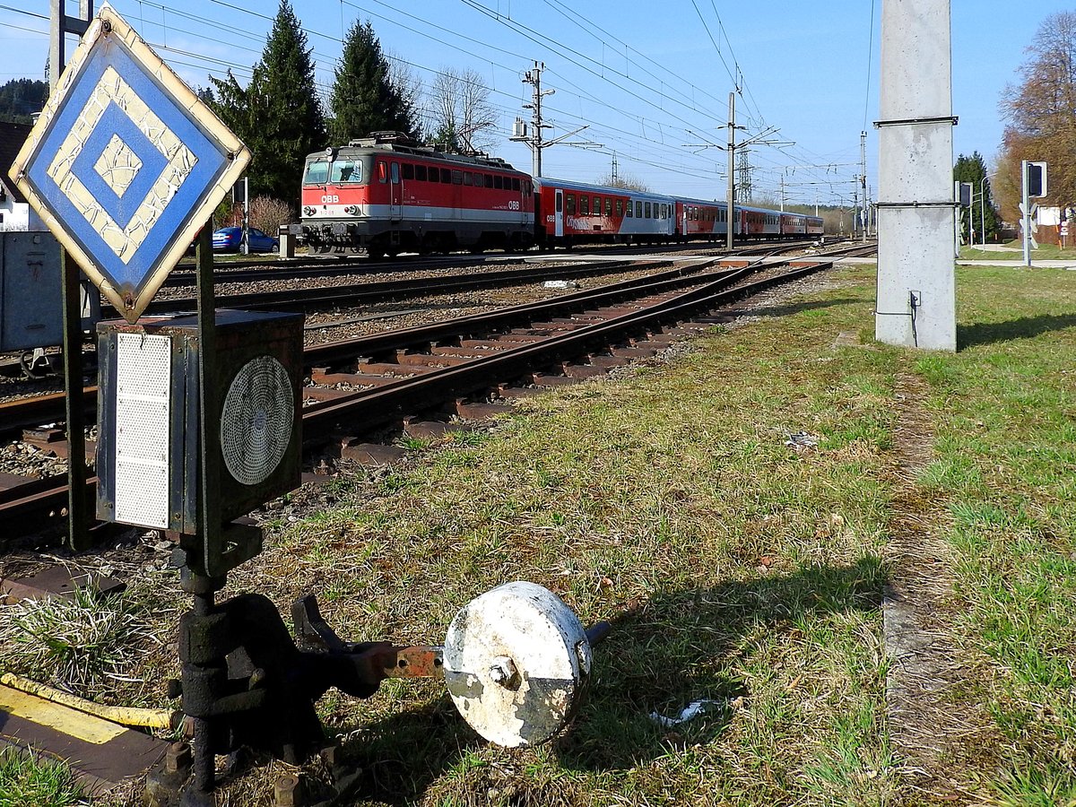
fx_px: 746
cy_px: 404
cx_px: 538
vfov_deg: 56.8
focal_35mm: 24
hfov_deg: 71.6
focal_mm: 4.3
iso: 100
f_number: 3.3
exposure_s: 1/1000
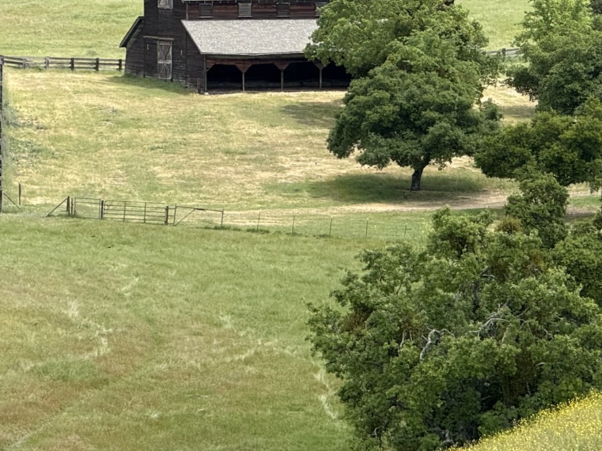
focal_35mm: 277
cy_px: 20
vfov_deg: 5.4
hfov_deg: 7.1
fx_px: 4817
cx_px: 379
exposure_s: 1/938
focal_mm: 15.66
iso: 64
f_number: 2.8
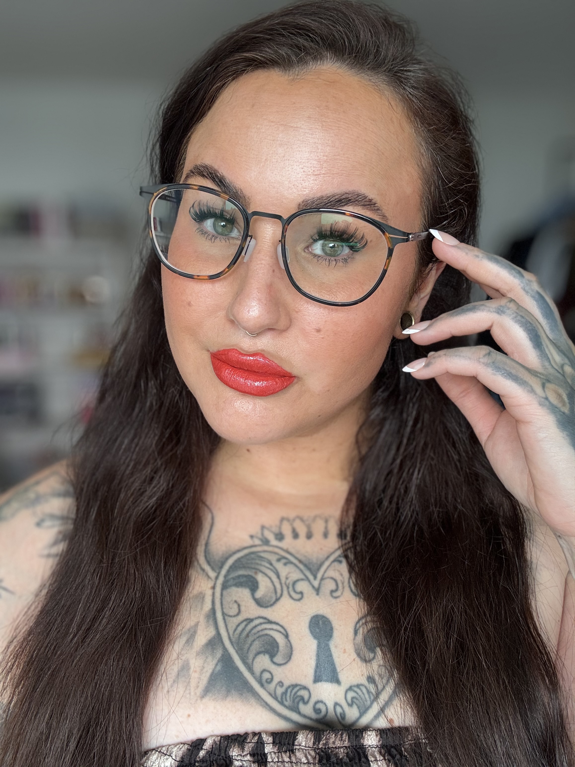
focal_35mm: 30
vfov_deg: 60.0
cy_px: 384
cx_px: 288
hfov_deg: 46.8
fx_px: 664
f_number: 1.9
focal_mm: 2.69
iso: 64
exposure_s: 1/121
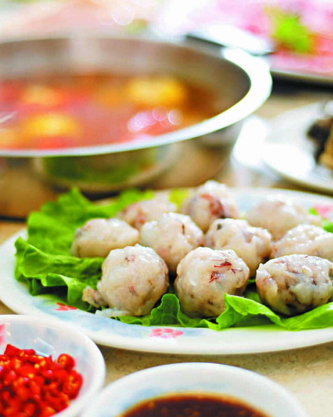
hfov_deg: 21.5
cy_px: 208
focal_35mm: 71
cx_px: 151
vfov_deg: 26.8
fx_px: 875
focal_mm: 50
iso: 200
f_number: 2
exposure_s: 1/160
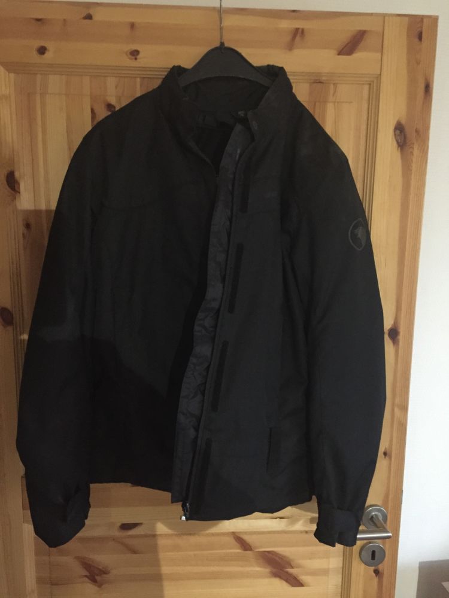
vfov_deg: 61.7
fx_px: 502
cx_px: 224
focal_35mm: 29
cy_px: 299
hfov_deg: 48.2
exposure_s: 1/17
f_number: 2.2
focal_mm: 4.15
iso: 800
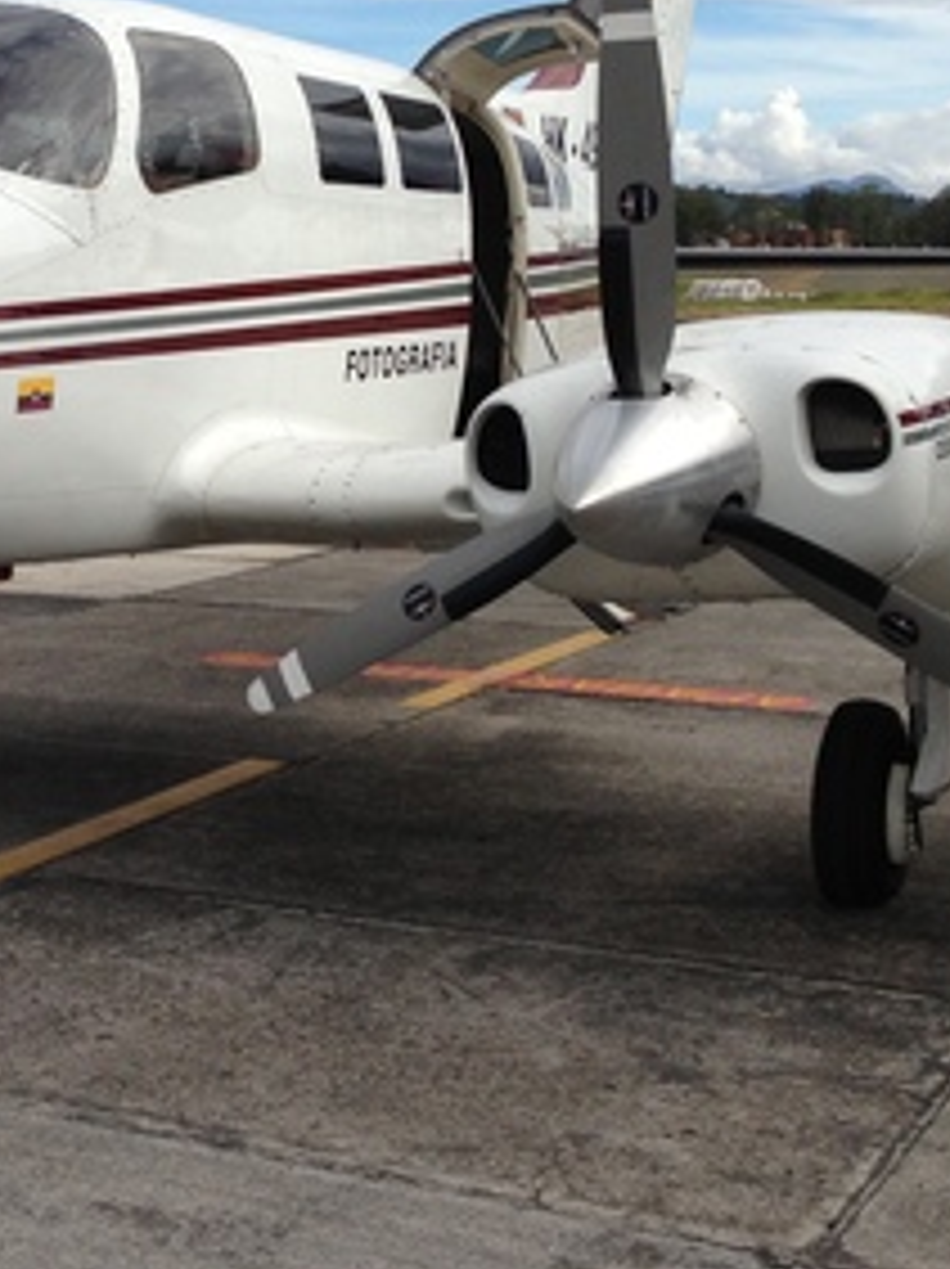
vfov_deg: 25.9
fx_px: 2749
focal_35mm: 75
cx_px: 9
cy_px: 410
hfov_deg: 19.1
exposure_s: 1/1466
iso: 50
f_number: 2.4
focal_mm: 4.13
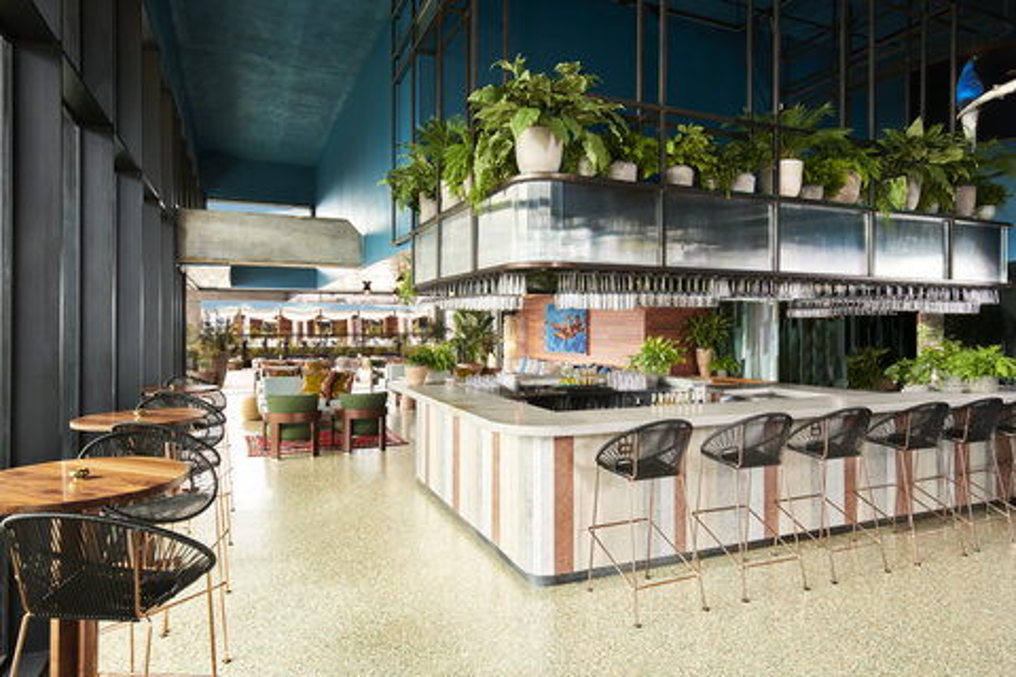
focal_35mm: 22
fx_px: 621
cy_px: 338
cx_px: 508
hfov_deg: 78.6
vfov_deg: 57.2
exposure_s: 1
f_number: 11
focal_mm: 22
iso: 64
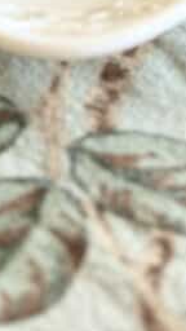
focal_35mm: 209
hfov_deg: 5.8
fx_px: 1833
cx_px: -94
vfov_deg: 9.7
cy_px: -306
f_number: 1.78
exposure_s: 1/60
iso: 160
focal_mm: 6.76
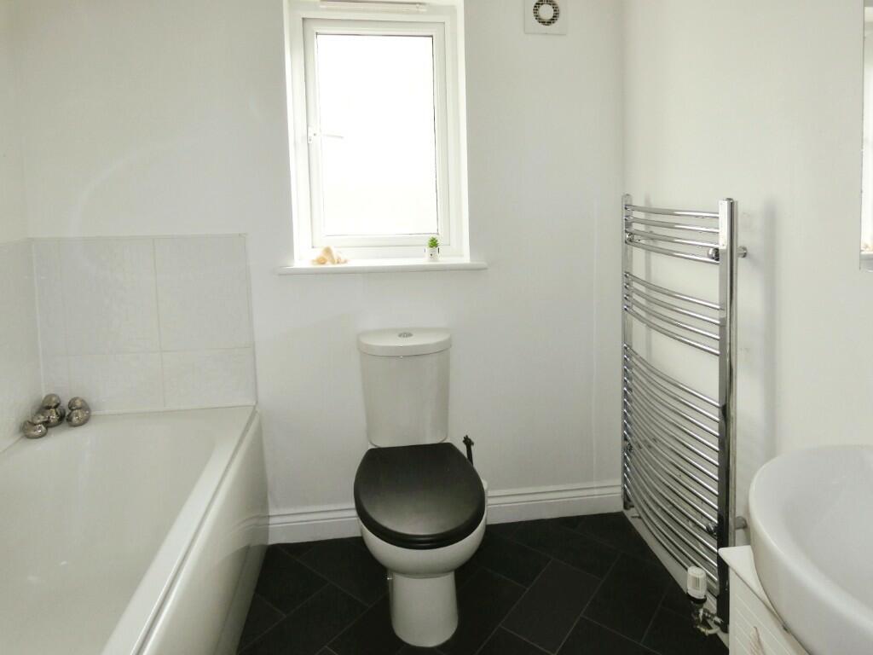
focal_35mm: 20
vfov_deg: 66.0
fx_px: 504
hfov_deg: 81.7
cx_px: 436
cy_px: 328
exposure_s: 1/160
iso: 80
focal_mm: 3.6
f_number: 2.8
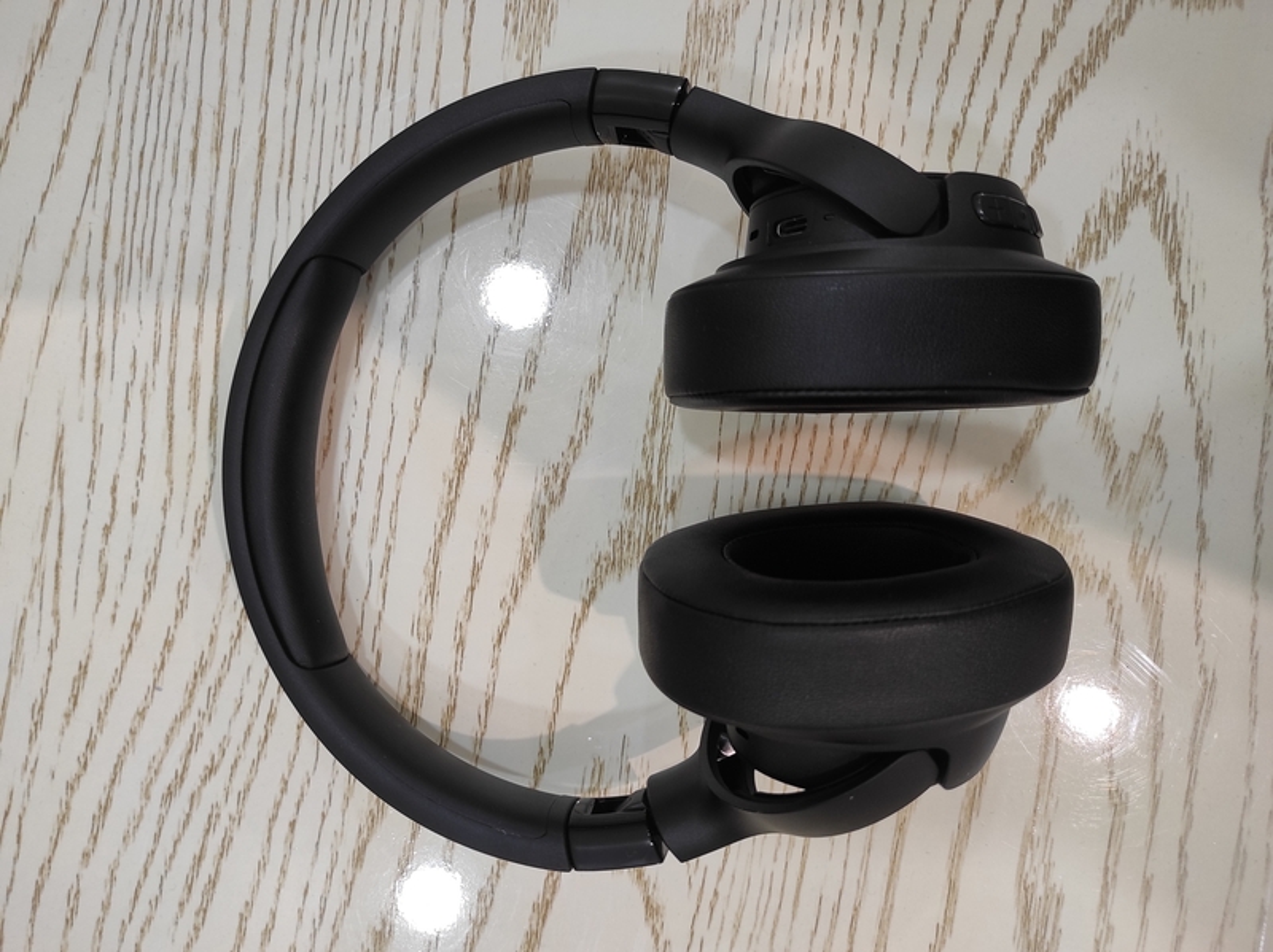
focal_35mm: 25
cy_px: 476
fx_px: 919
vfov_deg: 54.8
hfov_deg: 69.4
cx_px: 636
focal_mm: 5.43
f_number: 1.89
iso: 260
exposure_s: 1/33
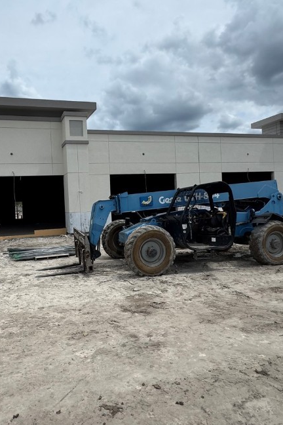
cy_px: 209
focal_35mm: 23
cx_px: 86
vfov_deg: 76.1
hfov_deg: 53.6
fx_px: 271
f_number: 2.2
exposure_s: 1/2770
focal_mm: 2.22
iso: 50
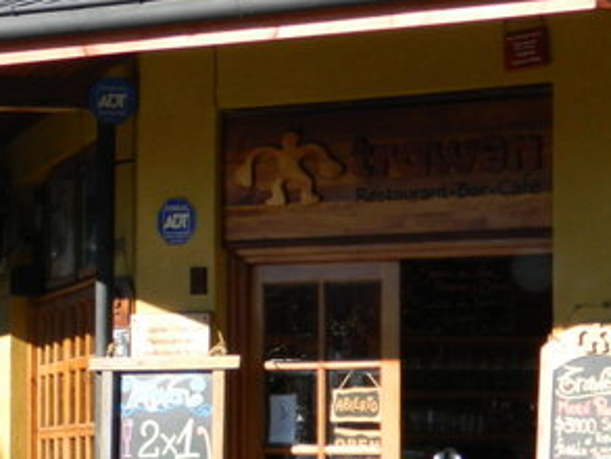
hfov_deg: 10.2
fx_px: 3373
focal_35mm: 191
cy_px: 361
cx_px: -127
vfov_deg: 7.8
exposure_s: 1/400
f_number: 4
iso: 110
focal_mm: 12.6
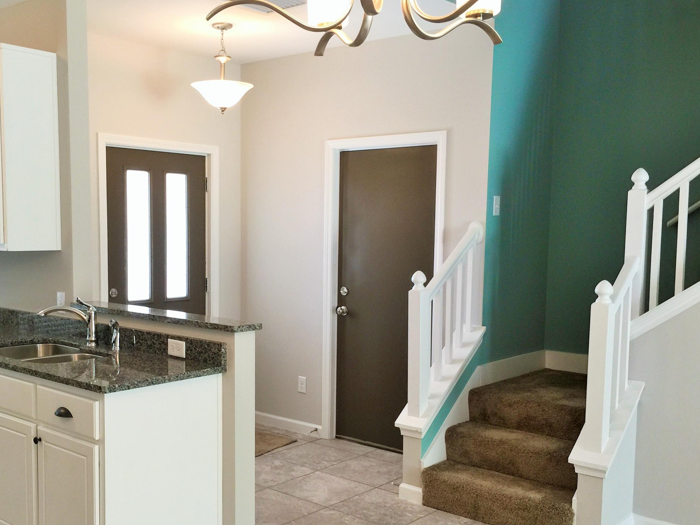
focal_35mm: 38
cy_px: 307
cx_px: 280
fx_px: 768
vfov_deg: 37.6
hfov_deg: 48.7
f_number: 2.2
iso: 32
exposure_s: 1/15
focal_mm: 4.15
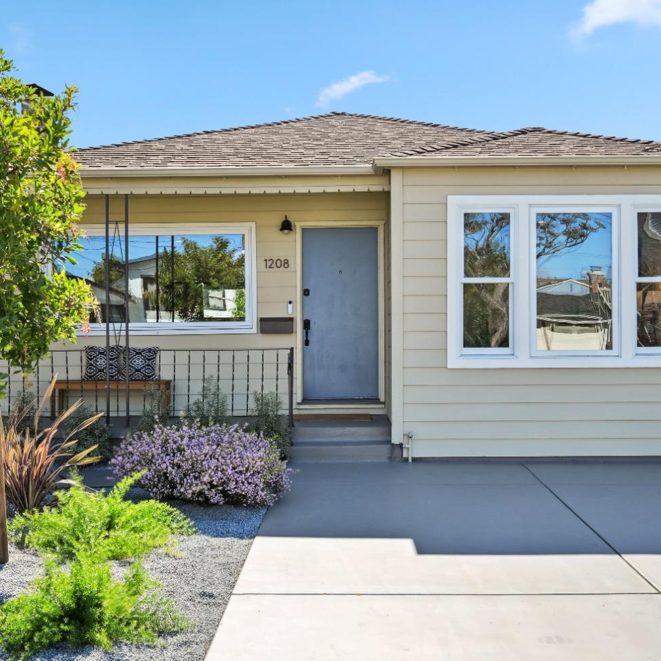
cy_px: 336
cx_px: 340
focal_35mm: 39
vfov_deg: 42.8
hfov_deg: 42.8
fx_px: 843
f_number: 10
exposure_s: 1/800
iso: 800
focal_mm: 30
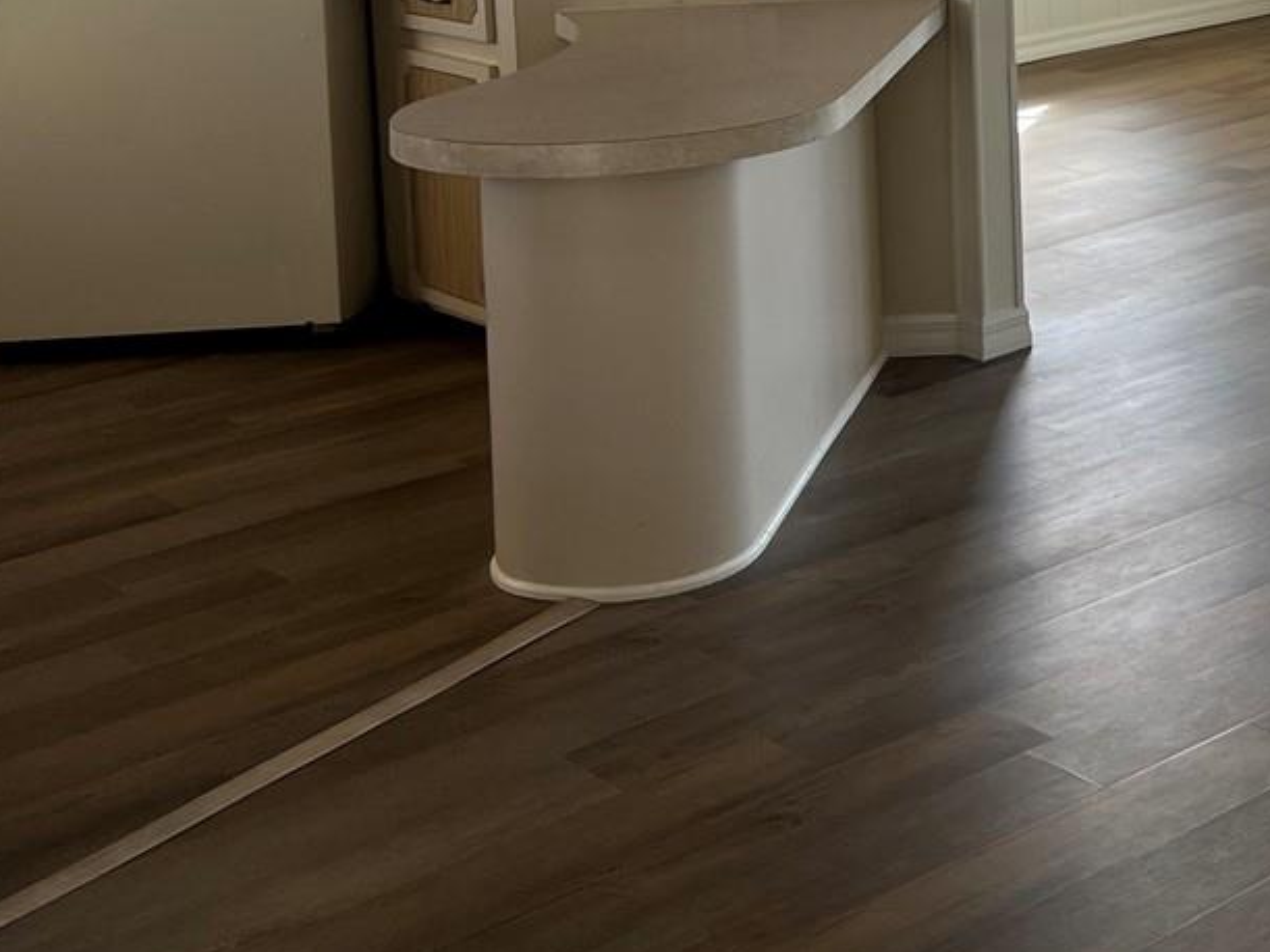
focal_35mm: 68
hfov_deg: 26.1
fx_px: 2495
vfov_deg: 20.2
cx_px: 1446
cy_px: -199
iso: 32
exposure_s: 1/138
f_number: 1.5
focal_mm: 5.7
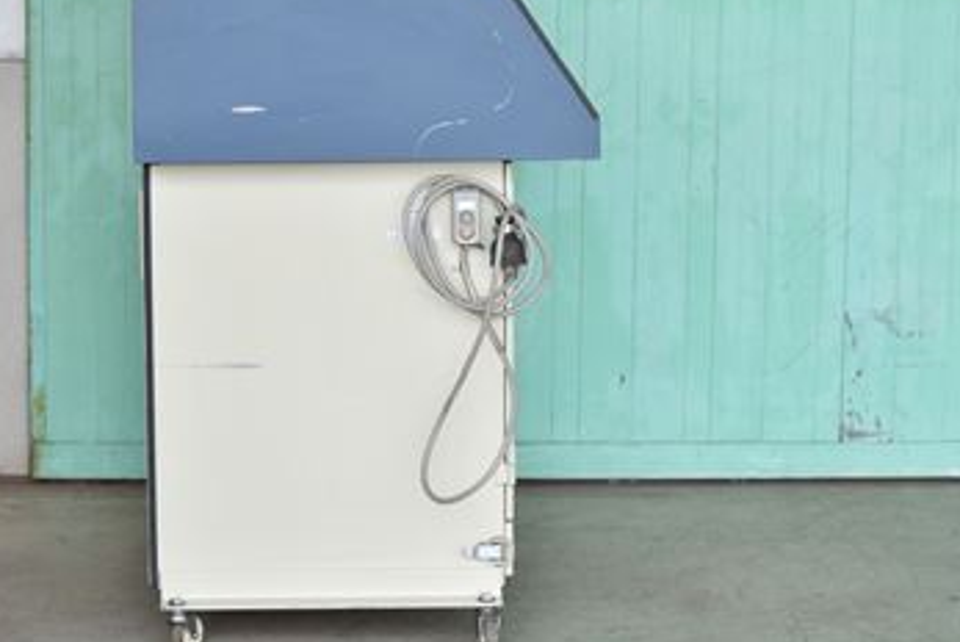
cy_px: 255
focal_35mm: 119
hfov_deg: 17.2
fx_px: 3168
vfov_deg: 11.6
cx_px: 349
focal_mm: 55
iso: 1250
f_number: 6.3
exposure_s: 1/1250
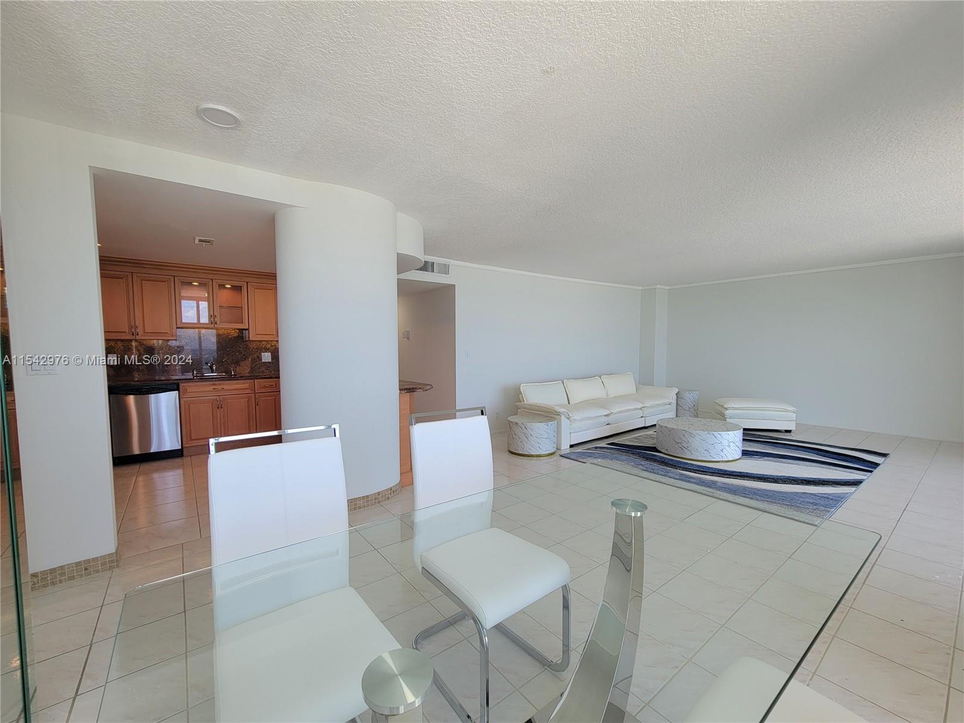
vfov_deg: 89.9
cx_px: 482
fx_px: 362
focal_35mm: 13
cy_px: 362
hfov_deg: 106.2
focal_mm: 2.2
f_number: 2.2
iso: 50
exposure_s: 1/120
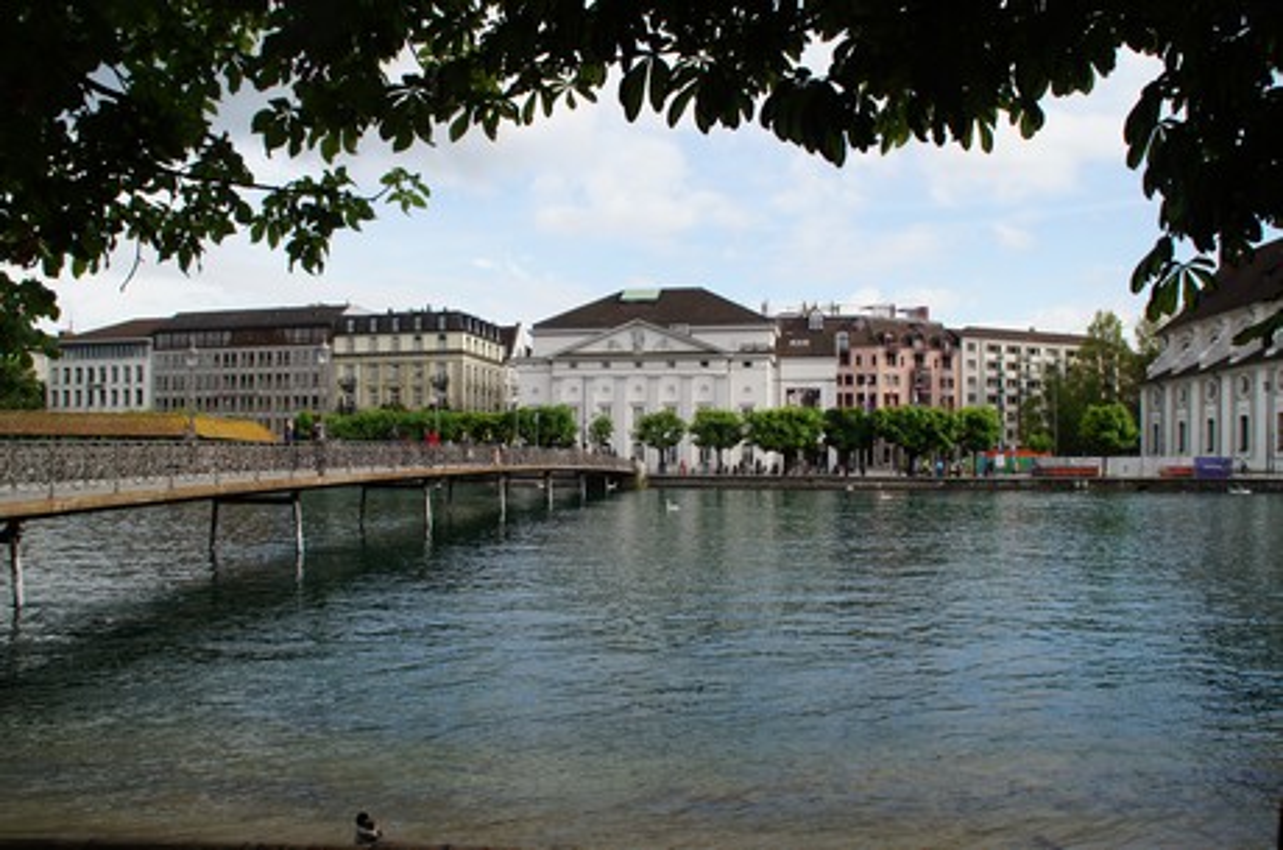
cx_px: 642
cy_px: 425
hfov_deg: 67.5
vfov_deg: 47.8
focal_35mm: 27
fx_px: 961
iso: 100
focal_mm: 18
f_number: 11
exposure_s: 1/80
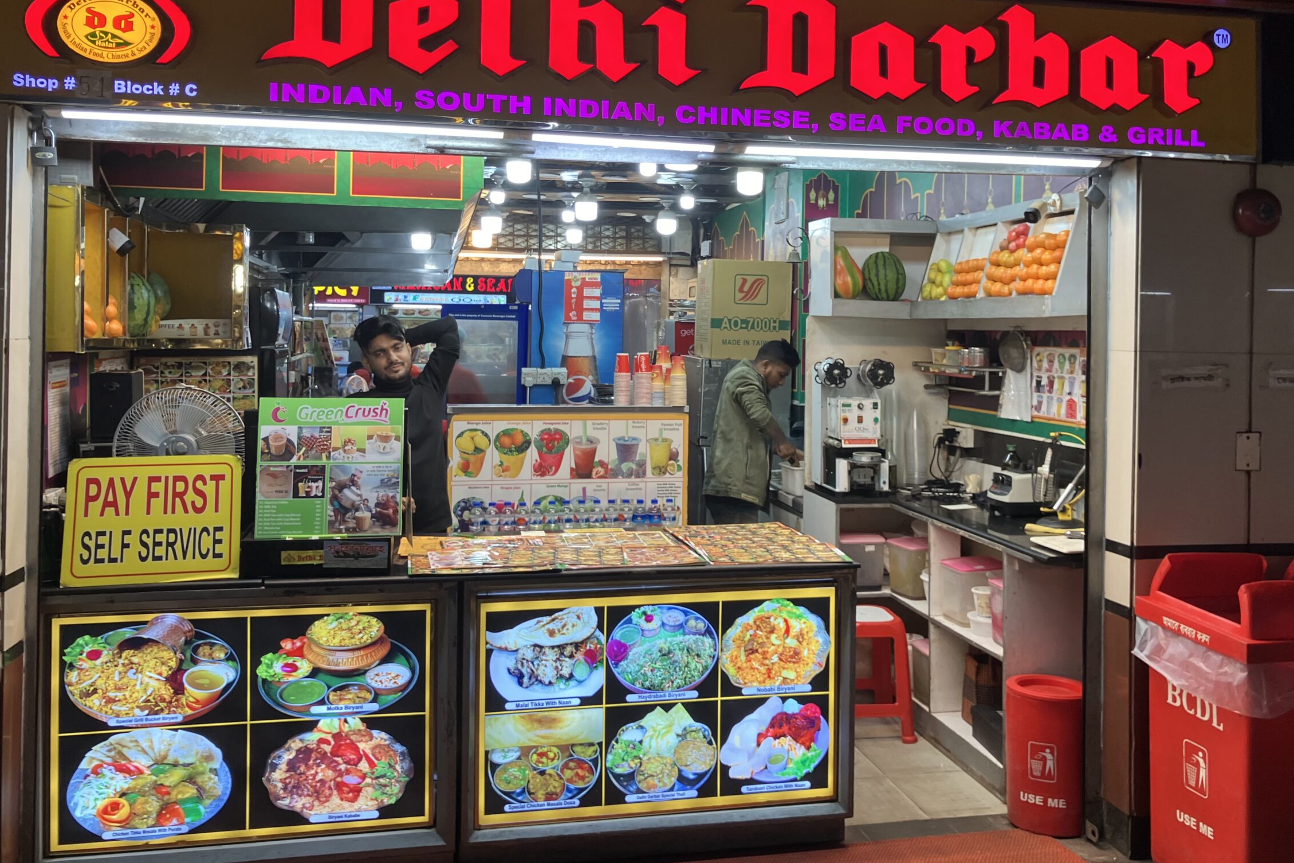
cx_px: 696
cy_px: 335
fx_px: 1186
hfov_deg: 57.2
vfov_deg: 39.8
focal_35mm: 33
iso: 64
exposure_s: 1/100
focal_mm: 3.99
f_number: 1.8
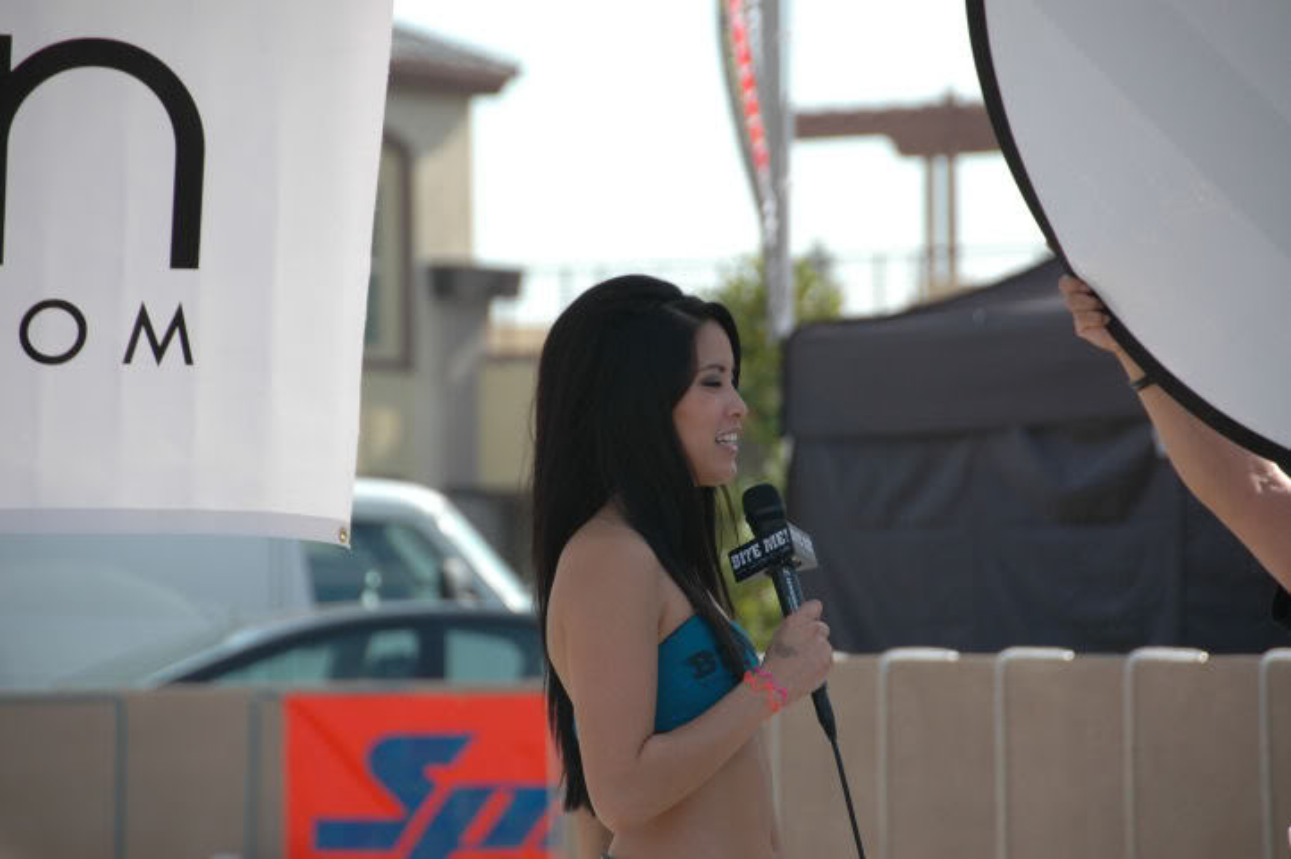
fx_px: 9136
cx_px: 646
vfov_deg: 5.4
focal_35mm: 255
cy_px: 430
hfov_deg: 8.1
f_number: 5.6
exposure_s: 1/500
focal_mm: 170
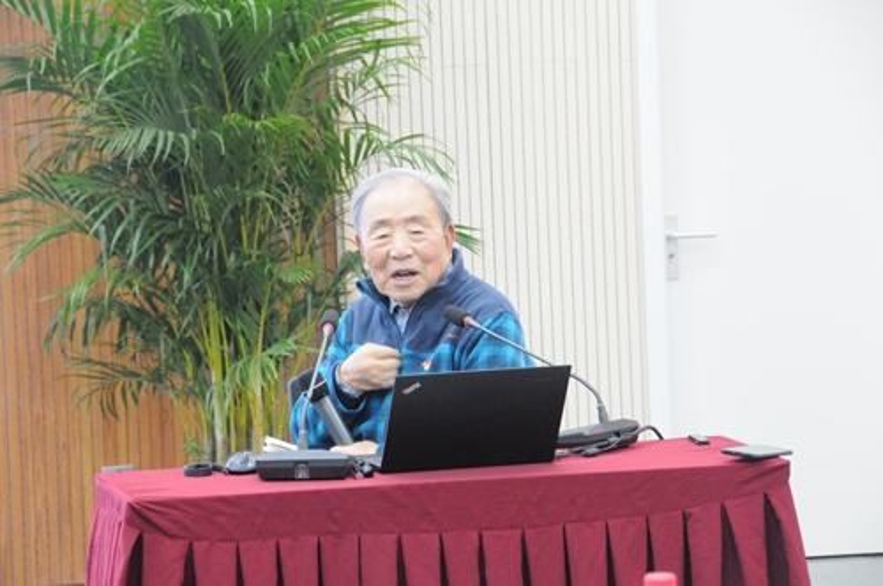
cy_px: 293
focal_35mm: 158
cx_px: 442
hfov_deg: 13.1
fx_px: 3858
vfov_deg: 8.7
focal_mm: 105
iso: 2500
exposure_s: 1/30
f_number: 9
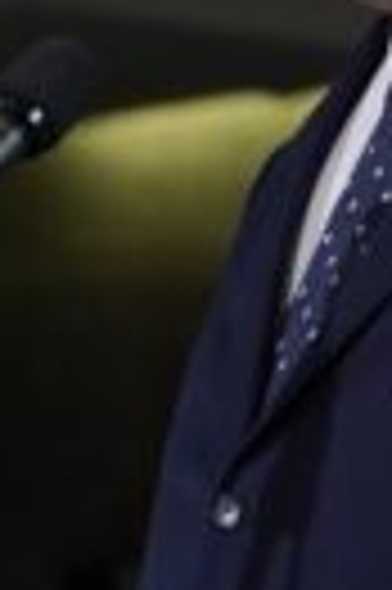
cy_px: 27
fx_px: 5371
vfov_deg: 6.3
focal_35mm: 328
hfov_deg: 4.2
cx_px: 428
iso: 2500
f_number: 5.6
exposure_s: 1/320
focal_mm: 102
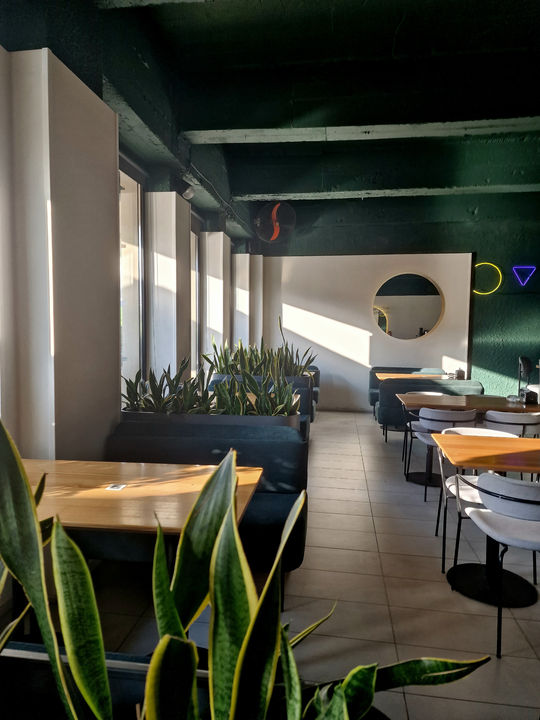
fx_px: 478
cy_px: 360
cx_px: 270
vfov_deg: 73.9
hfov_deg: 58.9
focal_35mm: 23
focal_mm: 6.4
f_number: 1.8
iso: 80
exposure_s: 1/182
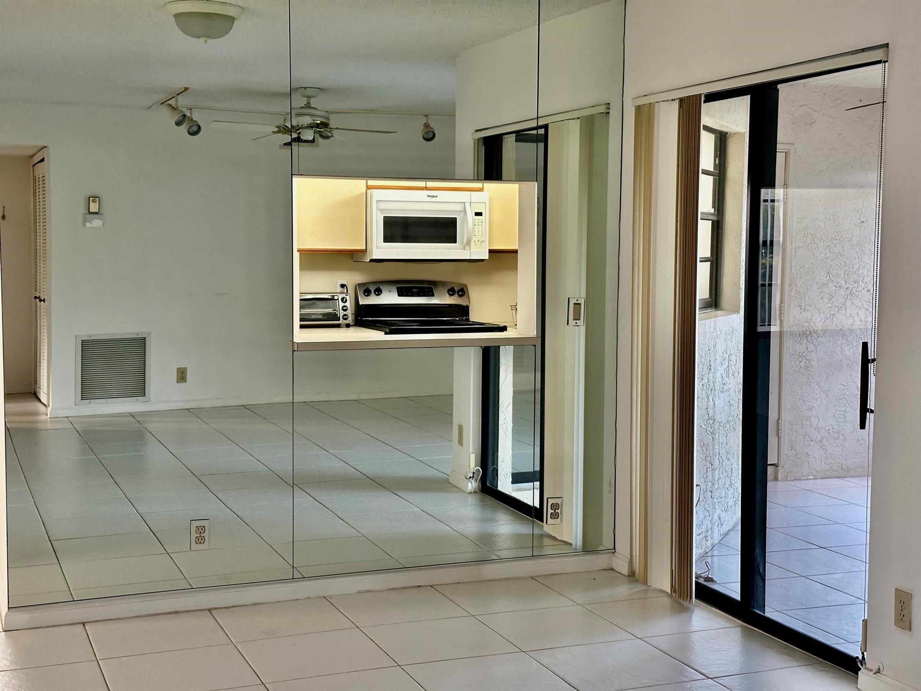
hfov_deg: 39.7
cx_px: 460
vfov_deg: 30.3
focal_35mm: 48
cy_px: 346
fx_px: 1277
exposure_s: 1/60
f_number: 1.78
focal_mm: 6.86
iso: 160
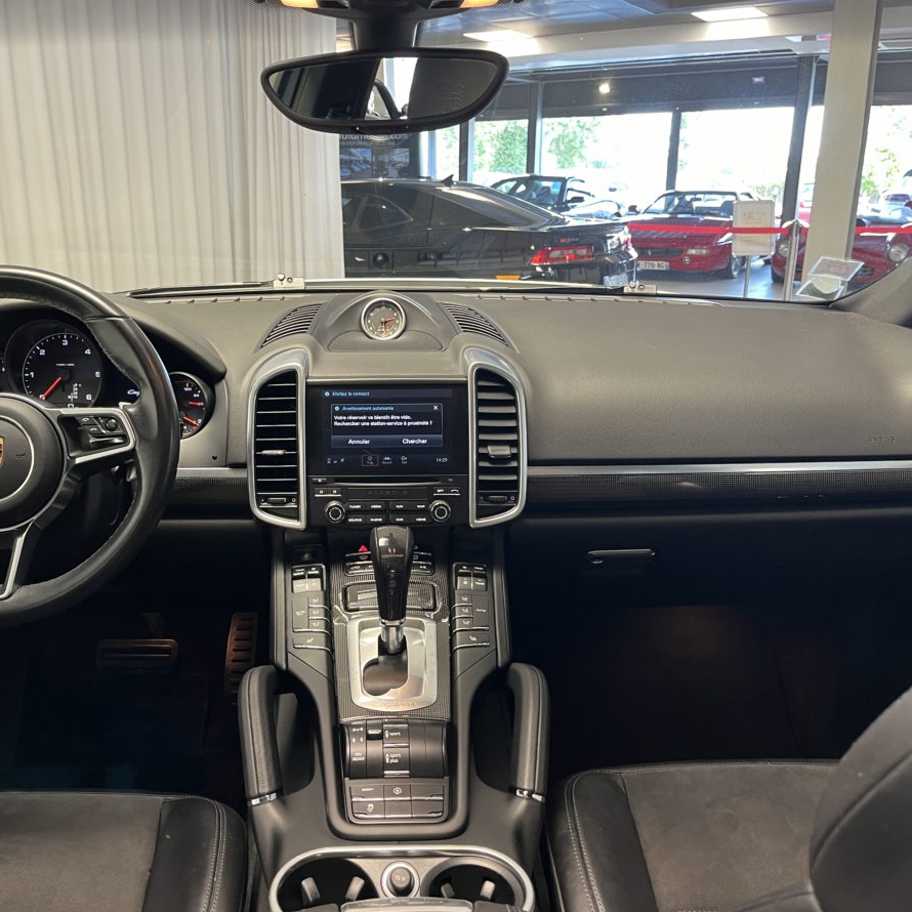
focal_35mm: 31
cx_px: 375
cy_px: 456
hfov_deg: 52.3
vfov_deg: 52.5
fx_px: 924
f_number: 1.6
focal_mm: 5.1
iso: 160
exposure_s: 1/44
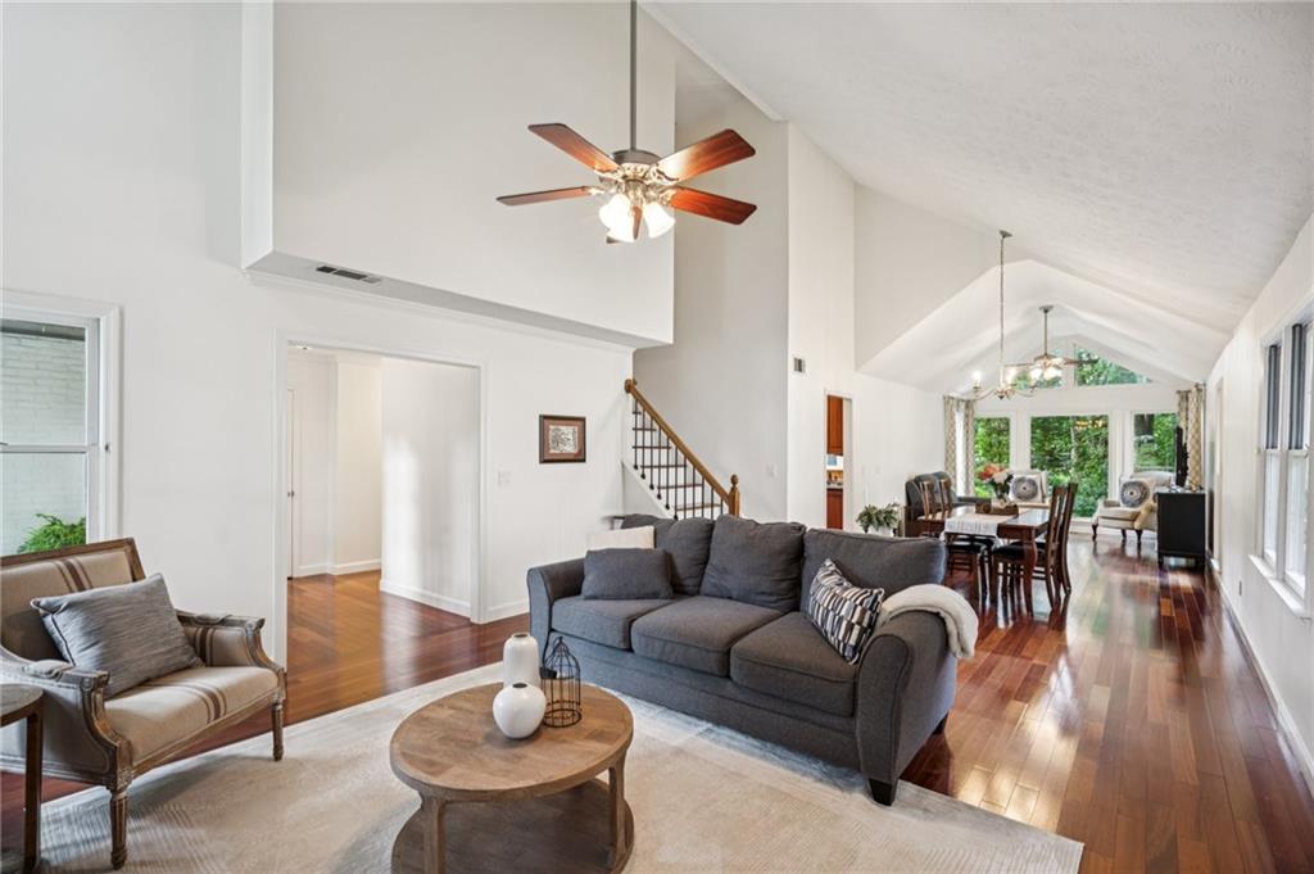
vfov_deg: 73.7
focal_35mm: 16
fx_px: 584
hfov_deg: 96.8
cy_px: 437
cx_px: 657
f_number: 5.6
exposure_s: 1/15
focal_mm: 16
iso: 400
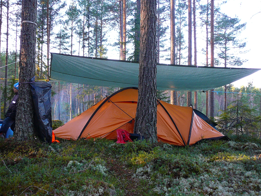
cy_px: 98
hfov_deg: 40.4
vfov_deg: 30.9
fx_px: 354
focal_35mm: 47
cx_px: 130
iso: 100
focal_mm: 7
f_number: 3.3
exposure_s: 1/30
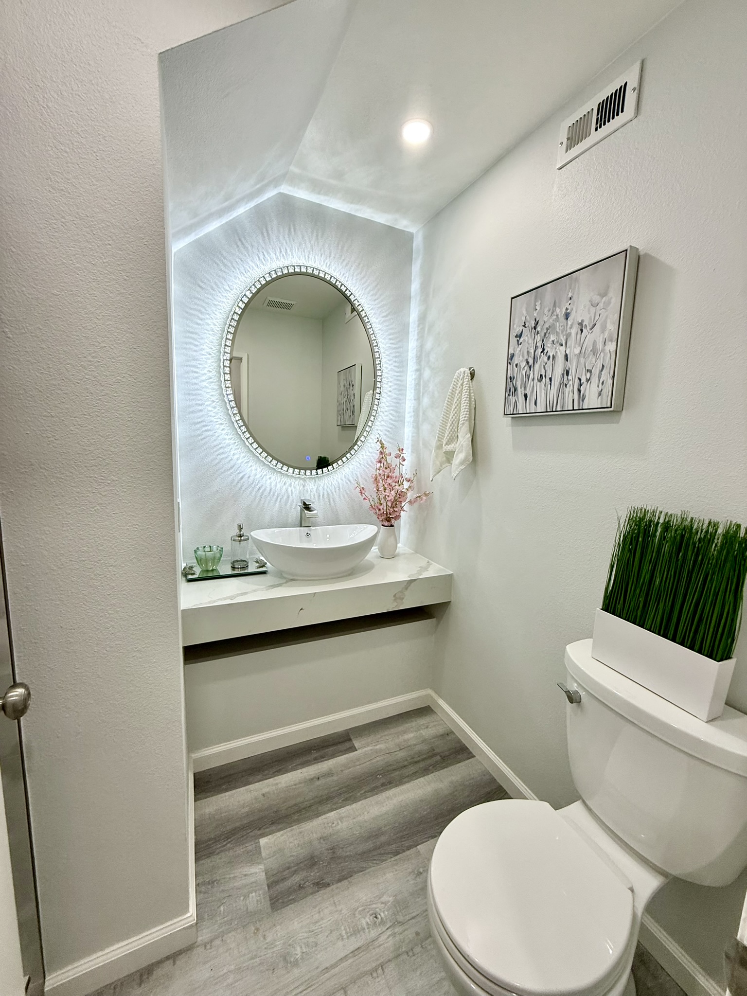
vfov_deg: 102.1
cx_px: 374
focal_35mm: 14
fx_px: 403
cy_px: 498
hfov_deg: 85.7
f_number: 2.2
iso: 100
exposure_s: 1/120
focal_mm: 2.22
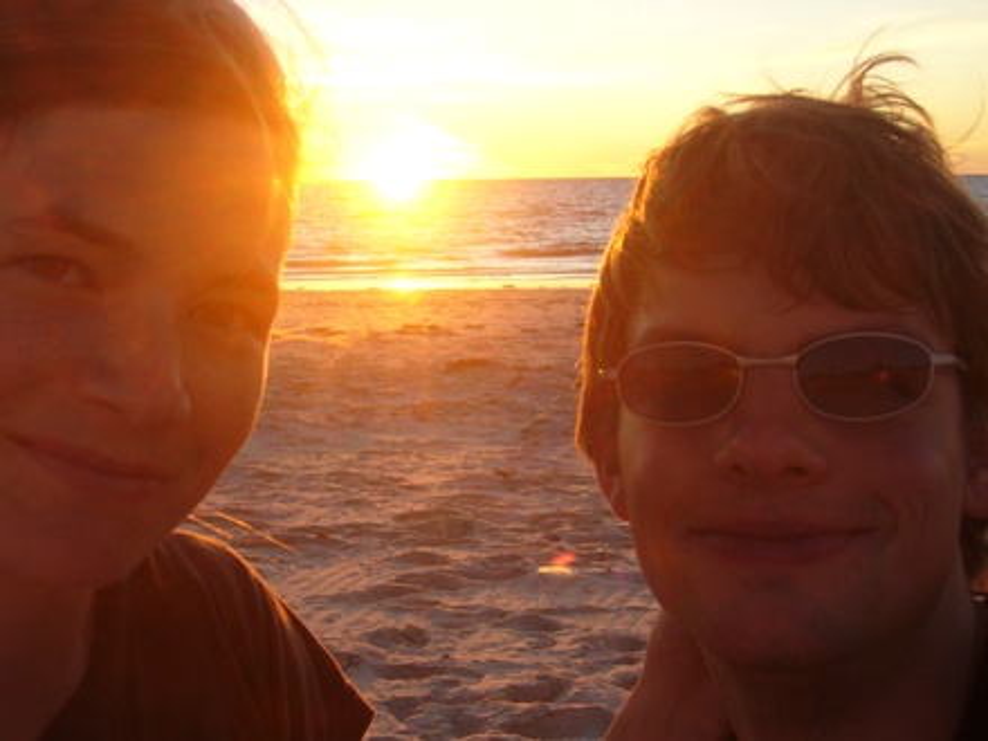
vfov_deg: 32.2
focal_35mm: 45
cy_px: 370
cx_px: 494
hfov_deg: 42.1
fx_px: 1284
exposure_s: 1/100
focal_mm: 7.5
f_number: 3.2
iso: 80
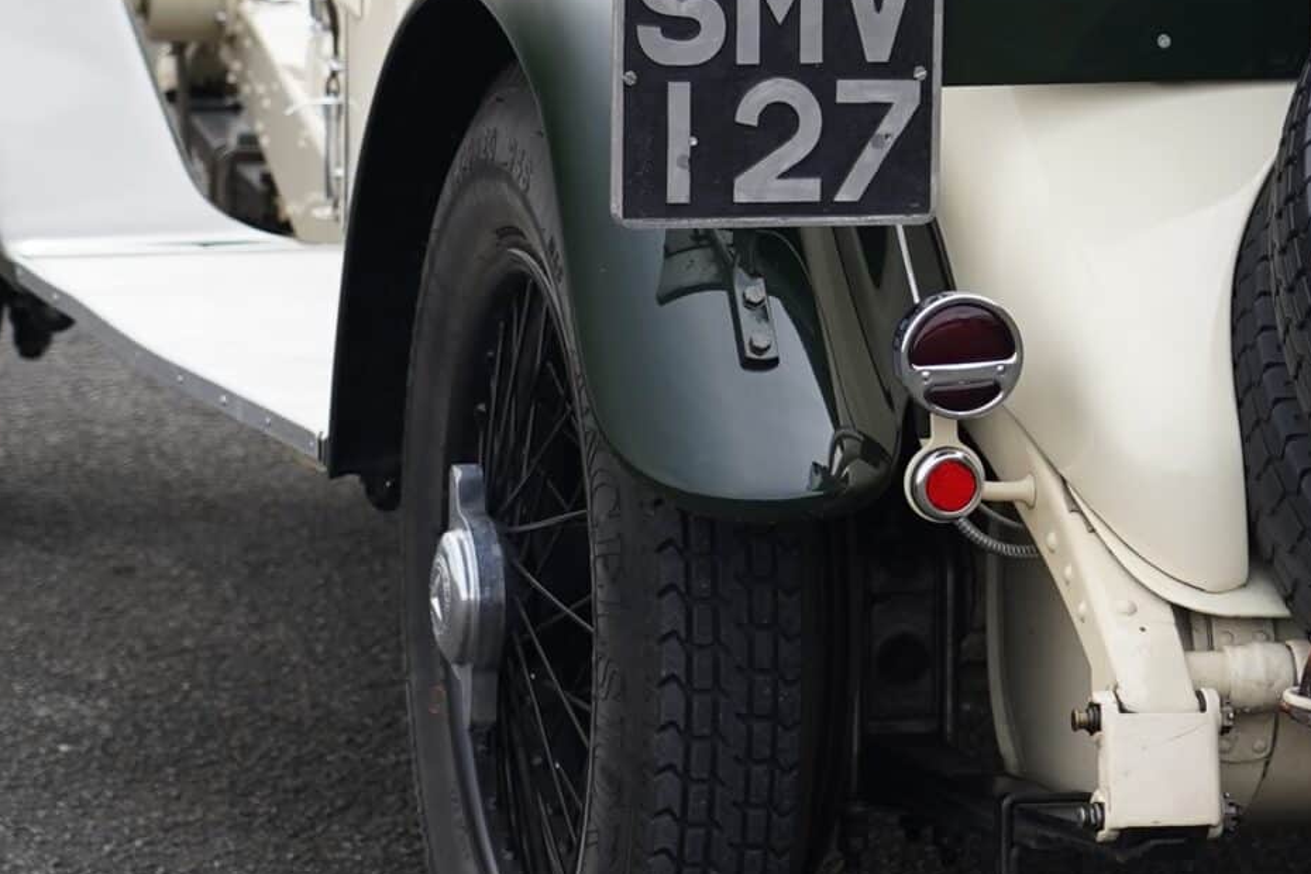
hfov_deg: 7.7
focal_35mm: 267
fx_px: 9722
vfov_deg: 5.1
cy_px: 78
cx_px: 1195
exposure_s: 1/160
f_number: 4
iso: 250
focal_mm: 65
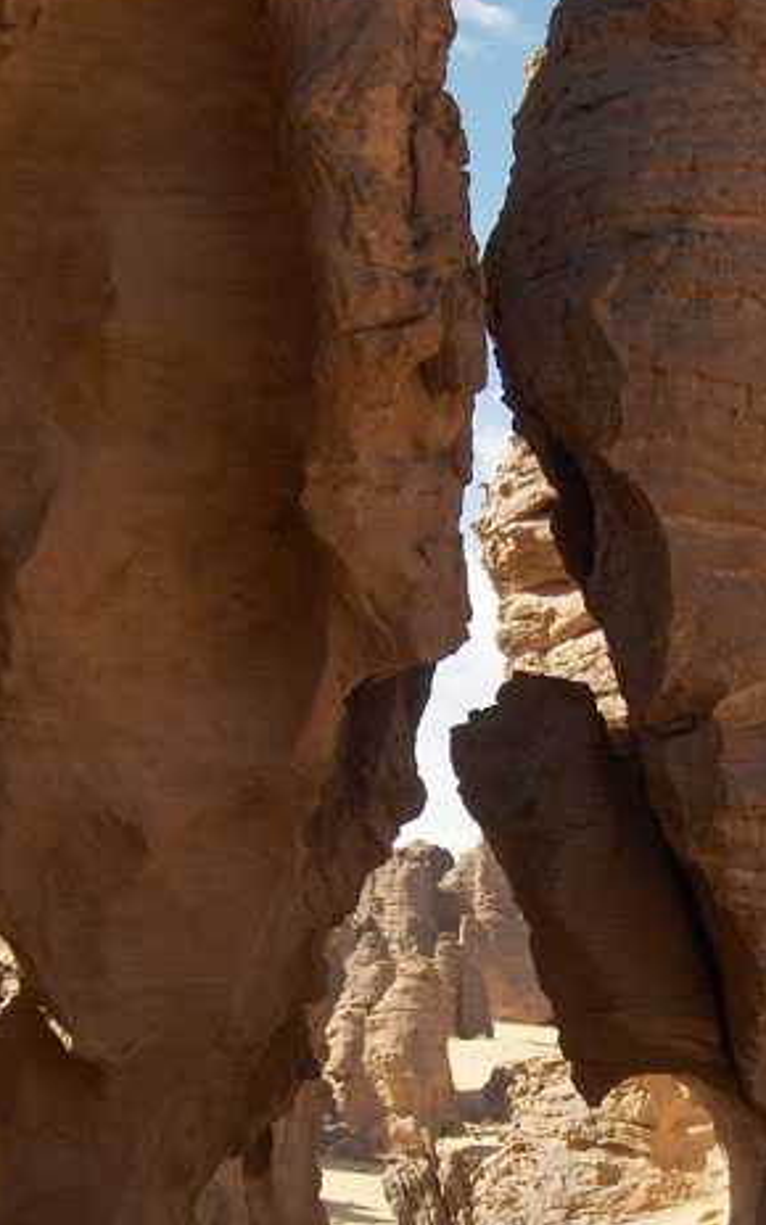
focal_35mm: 67
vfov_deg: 30.4
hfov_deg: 19.4
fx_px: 2238
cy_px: 797
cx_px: 510
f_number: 2.9
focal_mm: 9
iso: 100
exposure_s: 1/781
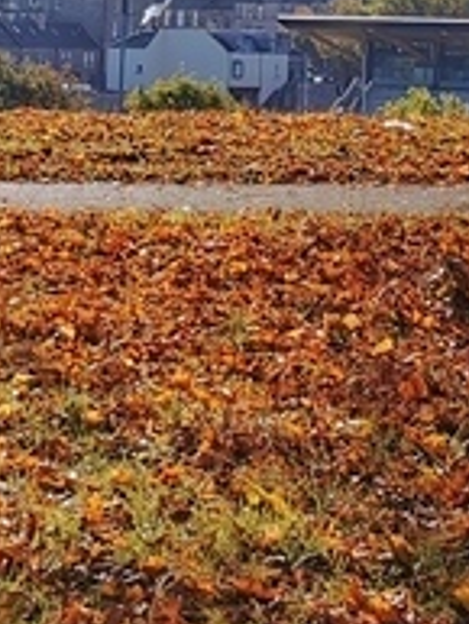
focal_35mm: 143
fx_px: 2580
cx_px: 252
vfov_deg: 12.6
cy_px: -491
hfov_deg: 10.4
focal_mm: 5.56
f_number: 1.6
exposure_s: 1/4739
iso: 50
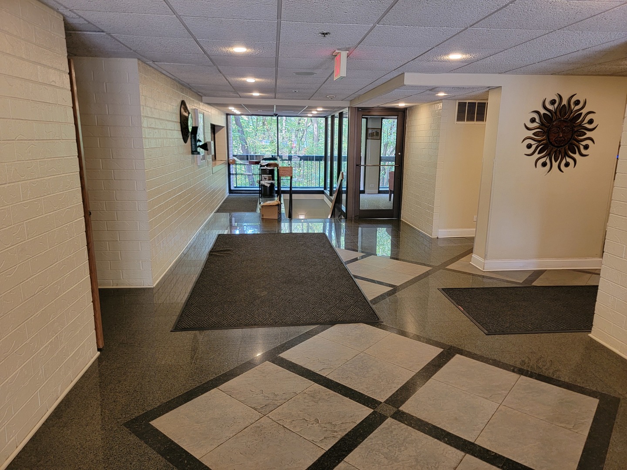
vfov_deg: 56.8
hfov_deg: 71.6
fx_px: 435
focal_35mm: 24
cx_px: 314
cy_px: 235
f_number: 1.8
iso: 200
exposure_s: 1/40
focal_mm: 6.7
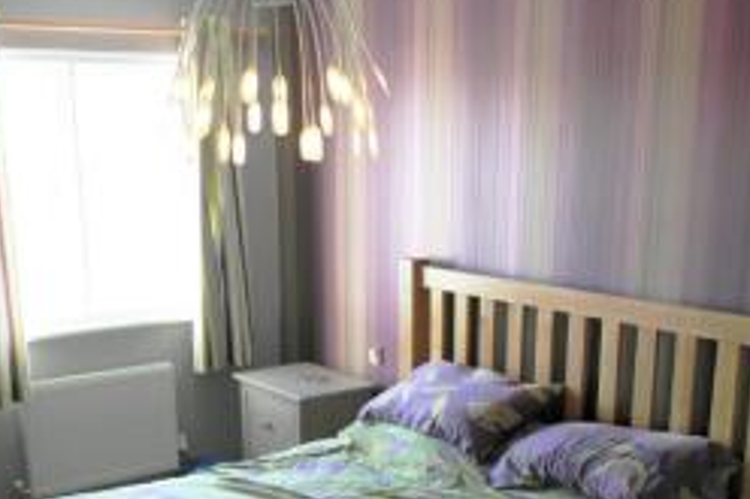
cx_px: 339
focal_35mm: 46
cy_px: 410
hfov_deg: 42.7
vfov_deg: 28.5
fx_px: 958
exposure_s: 1/60
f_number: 2.4
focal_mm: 16
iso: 200
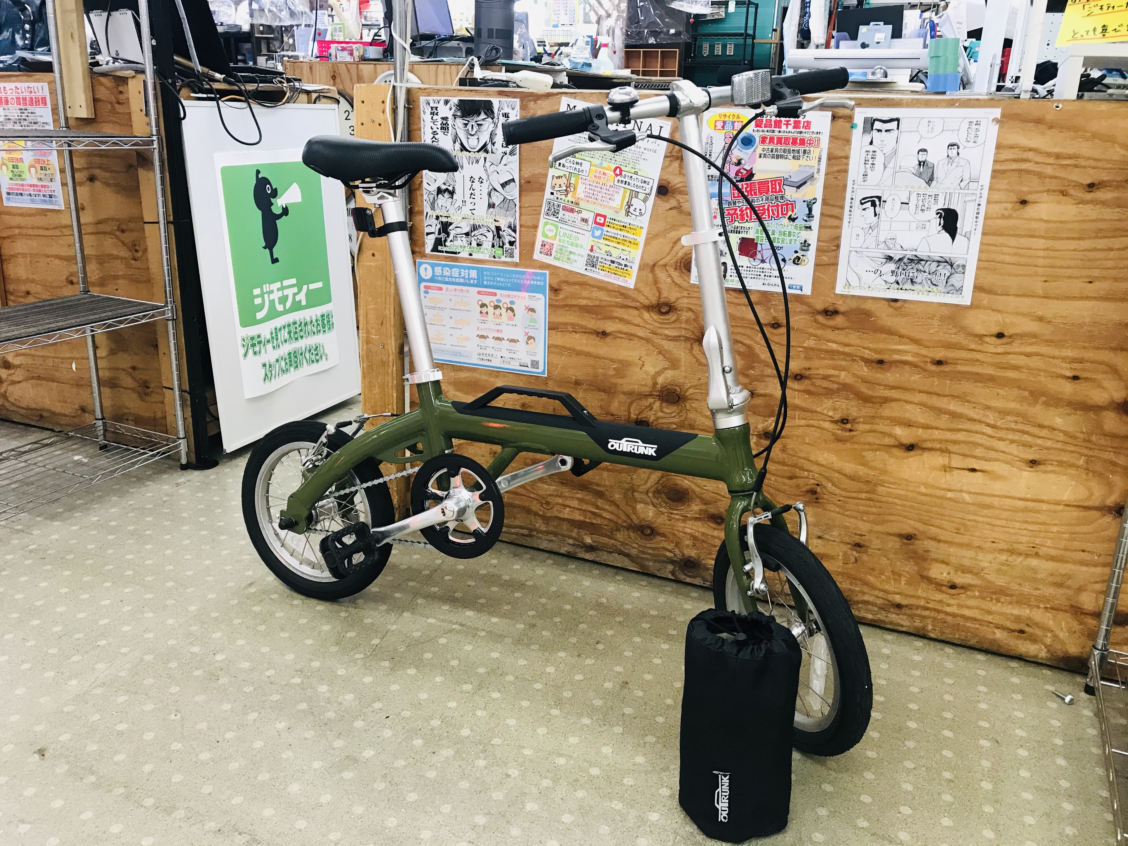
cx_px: 564
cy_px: 423
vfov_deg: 49.7
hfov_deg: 63.4
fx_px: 912
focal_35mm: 28
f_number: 1.8
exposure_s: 1/33
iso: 40
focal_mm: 3.99
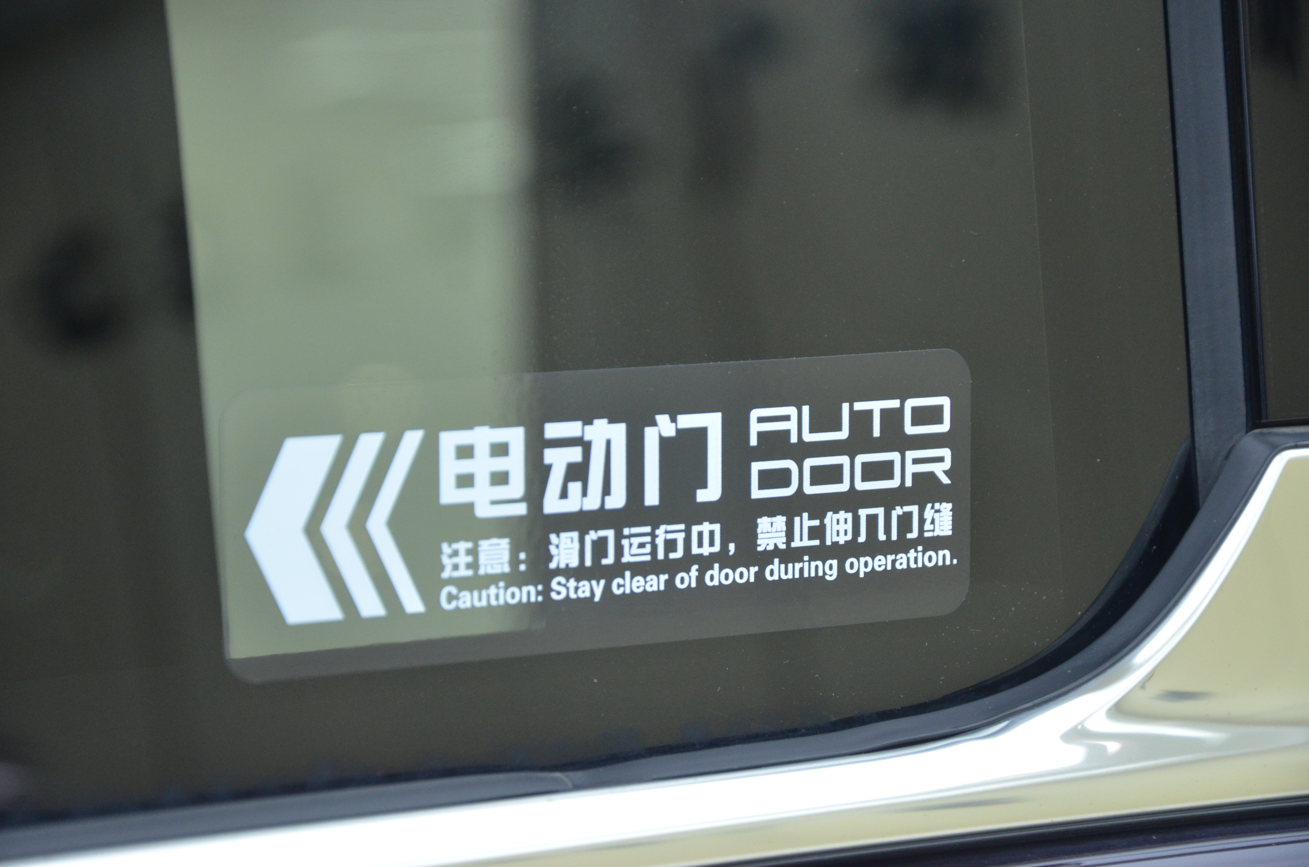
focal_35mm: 138
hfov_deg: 14.9
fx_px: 5007
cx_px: 654
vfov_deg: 9.9
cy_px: 434
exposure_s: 1/125
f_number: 5.6
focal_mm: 92
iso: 1250
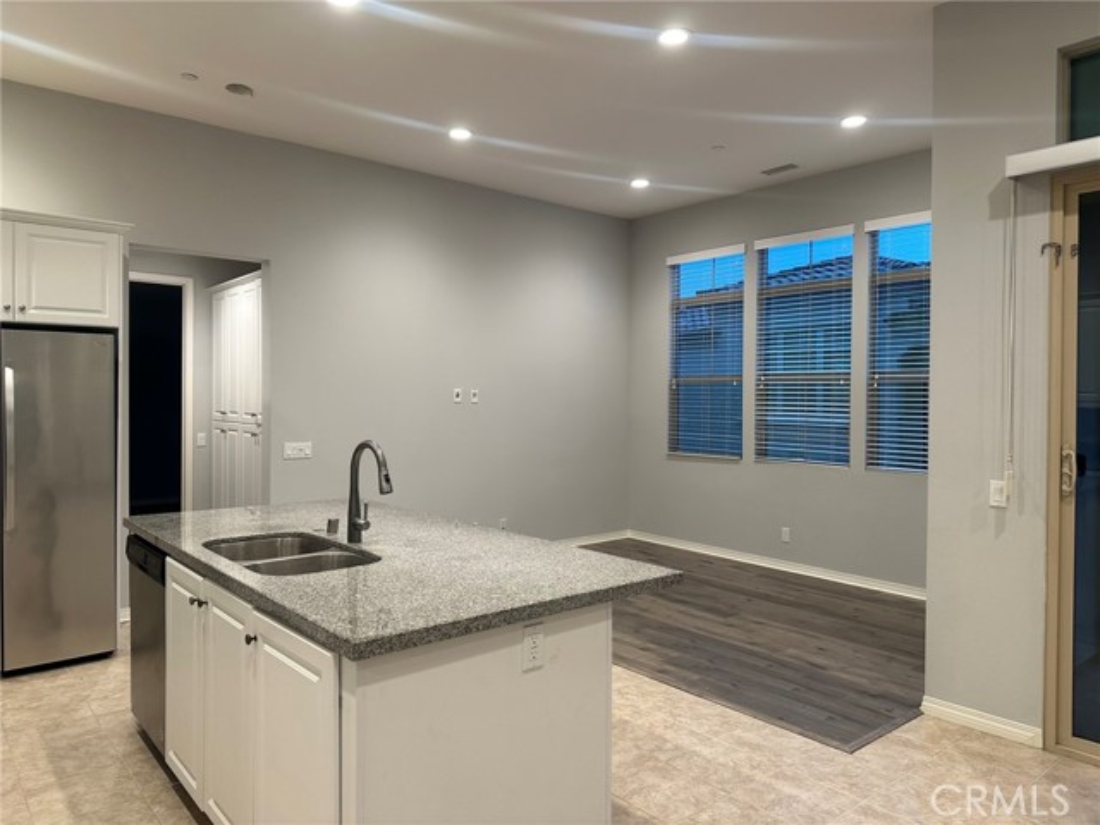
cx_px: 550
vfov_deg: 56.8
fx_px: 763
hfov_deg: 71.6
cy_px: 412
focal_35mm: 24
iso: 125
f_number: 1.78
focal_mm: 6.86
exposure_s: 1/60
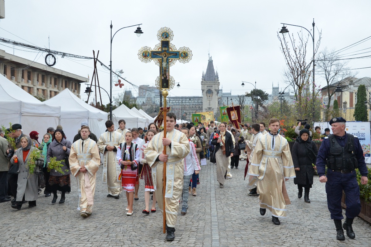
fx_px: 402
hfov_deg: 49.6
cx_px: 186
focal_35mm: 39
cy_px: 124
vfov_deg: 34.2
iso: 1000
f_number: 8
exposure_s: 1/200
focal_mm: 26
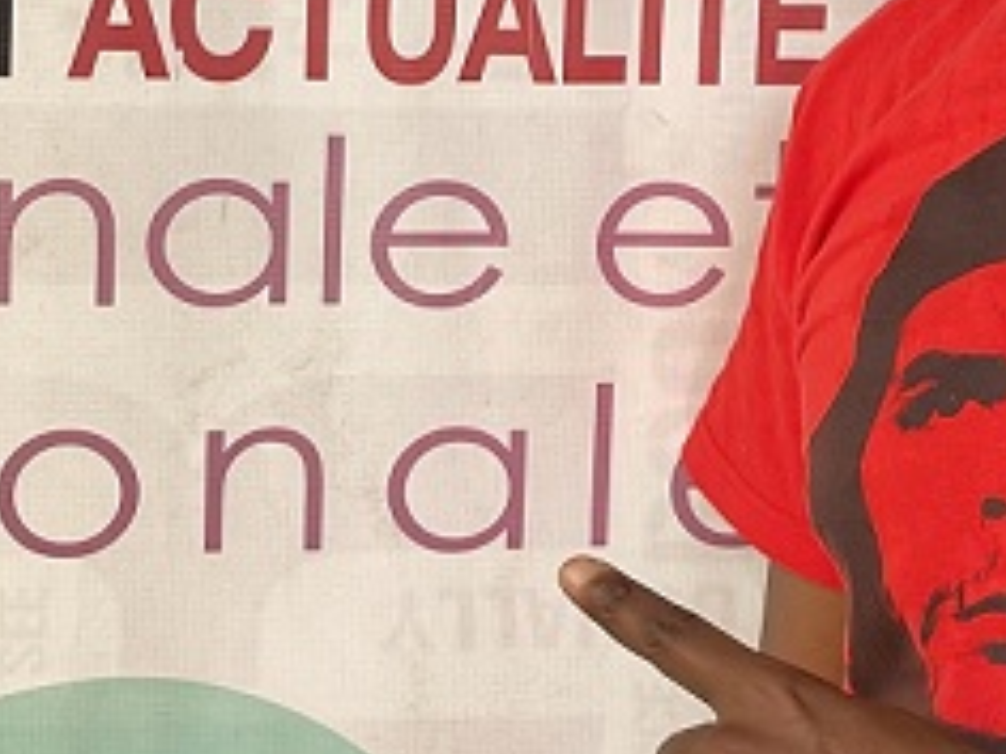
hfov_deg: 11.9
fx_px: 4795
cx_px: 891
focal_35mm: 165
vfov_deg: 9.0
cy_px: 200
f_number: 2
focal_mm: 6
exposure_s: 1/122
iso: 32
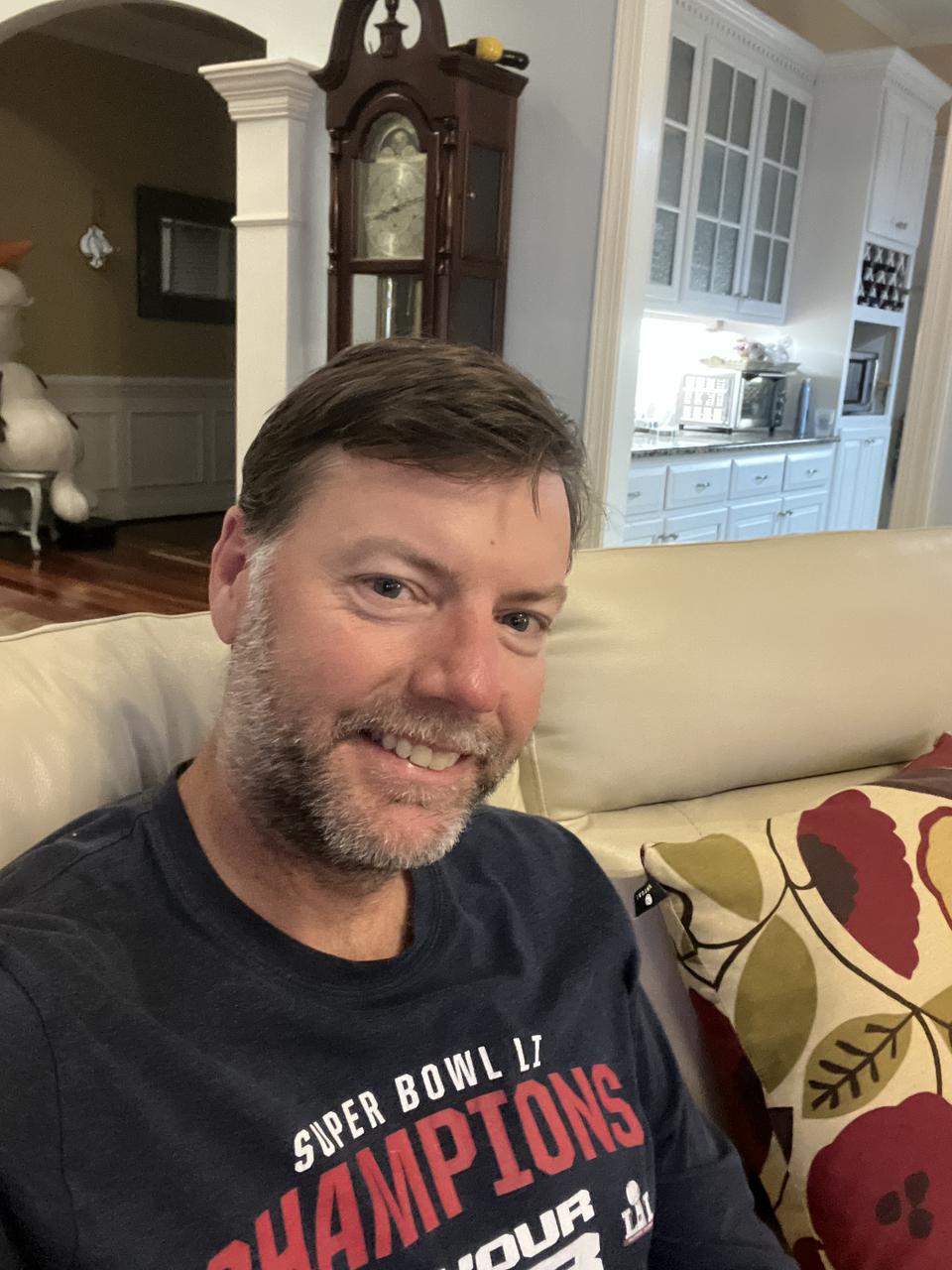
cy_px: 635
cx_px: 476
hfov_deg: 46.8
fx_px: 1100
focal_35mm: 30
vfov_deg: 60.0
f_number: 2.2
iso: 640
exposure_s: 1/30
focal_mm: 2.71
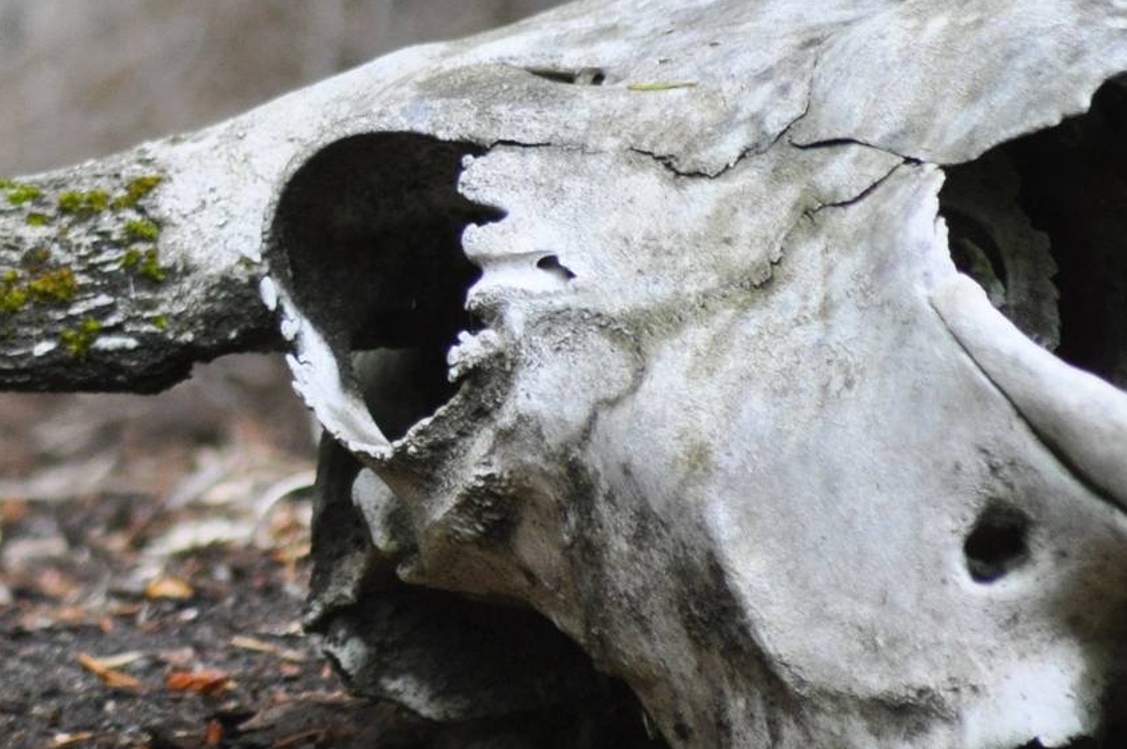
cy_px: 340
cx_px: 409
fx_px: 26677
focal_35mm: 853
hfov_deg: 2.4
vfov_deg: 1.6
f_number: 5.6
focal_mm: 300
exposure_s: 1/500
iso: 900
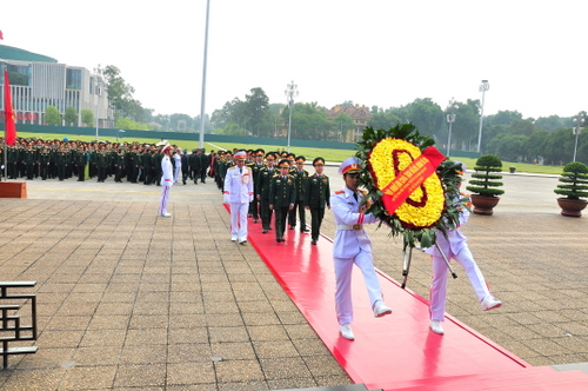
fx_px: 440
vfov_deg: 47.8
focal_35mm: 27
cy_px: 196
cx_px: 294
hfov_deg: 67.4
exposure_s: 1/125
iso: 250
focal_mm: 18
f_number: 11
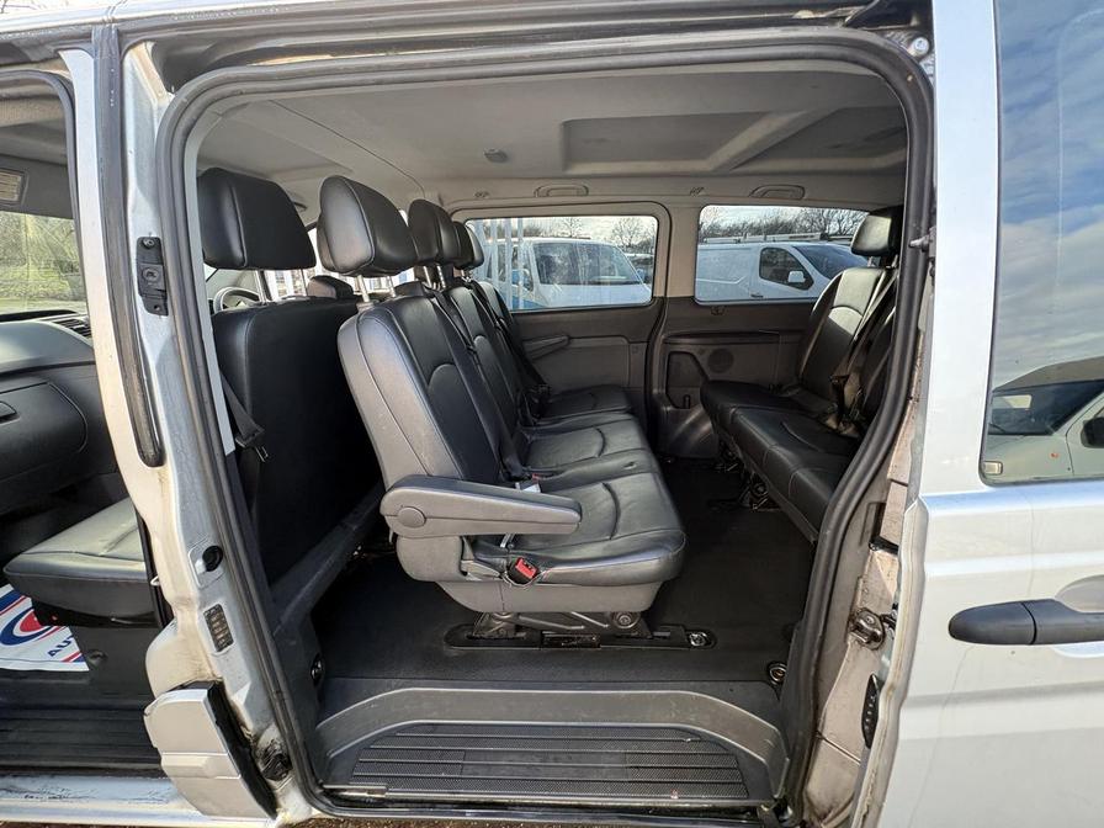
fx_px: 446
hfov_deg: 102.1
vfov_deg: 85.7
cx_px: 552
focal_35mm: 14
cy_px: 414
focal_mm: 2.22
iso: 200
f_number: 2.2
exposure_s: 1/99
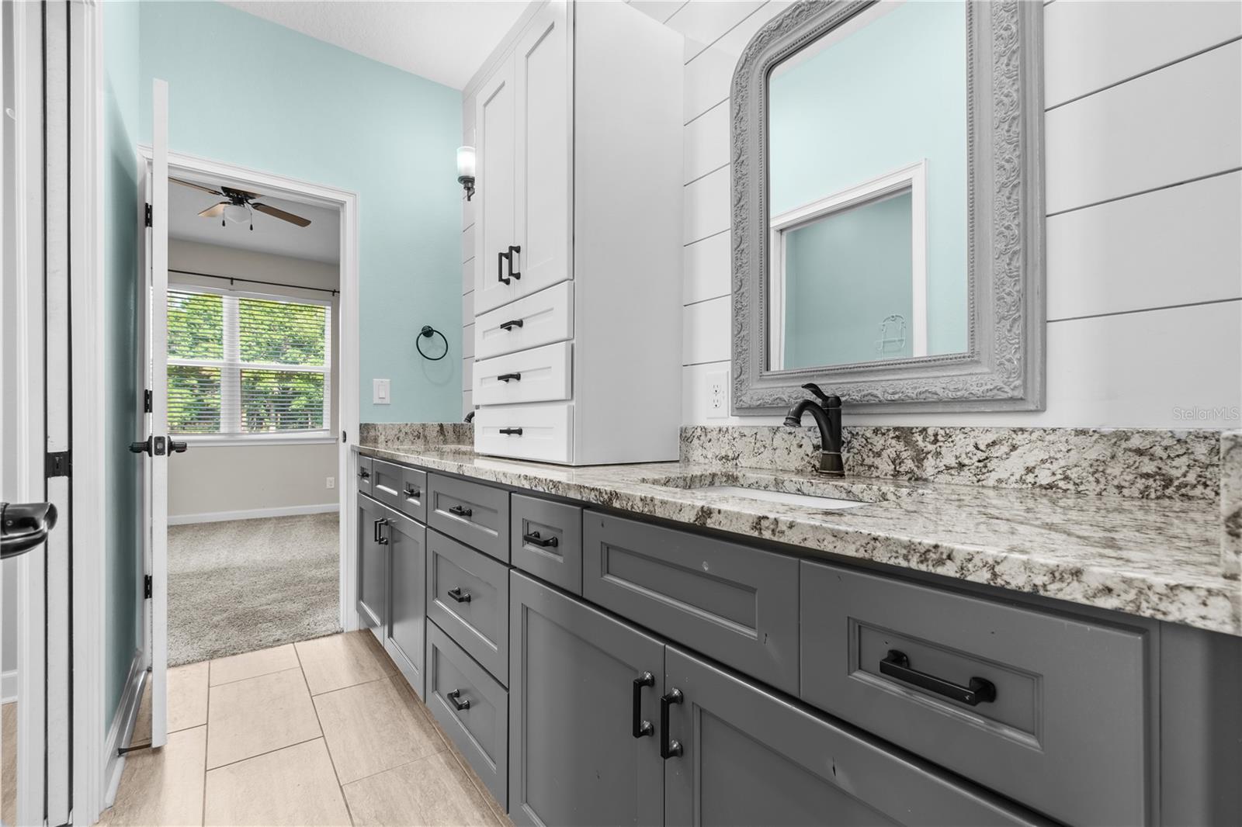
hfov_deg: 100.4
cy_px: 414
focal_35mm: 15
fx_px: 517
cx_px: 621
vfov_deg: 77.3
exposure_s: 2.5
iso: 100
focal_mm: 10
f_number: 7.1
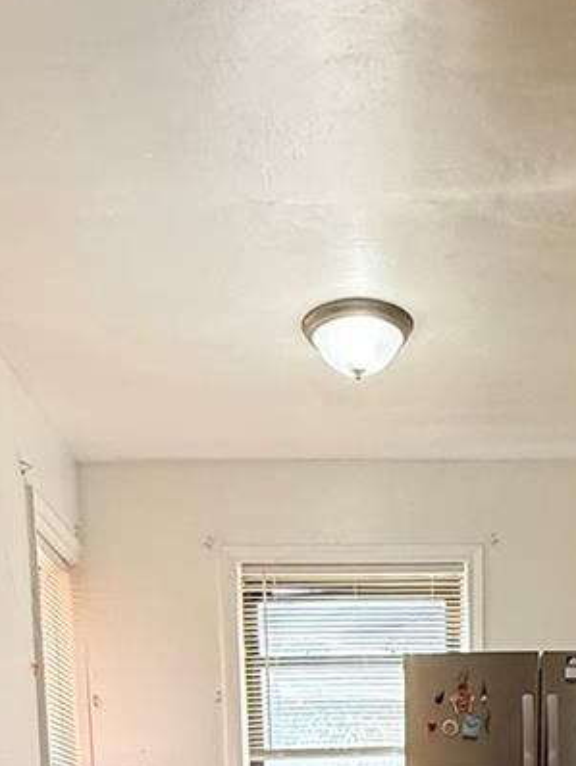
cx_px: 383
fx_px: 1197
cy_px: 1114
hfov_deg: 26.9
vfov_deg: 26.7
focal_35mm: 54
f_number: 2.2
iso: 125
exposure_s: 1/120
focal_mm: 2.22
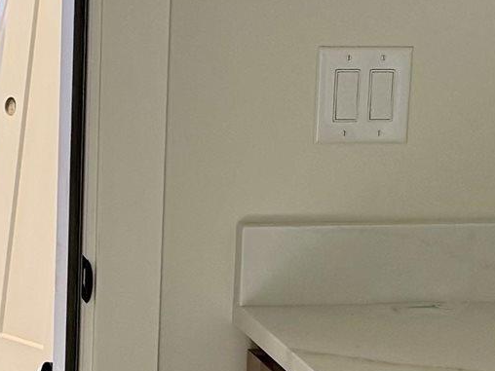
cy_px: 269
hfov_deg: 13.5
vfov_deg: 10.2
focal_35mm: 145
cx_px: 19
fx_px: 2073
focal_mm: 6.76
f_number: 1.78
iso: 200
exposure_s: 1/109
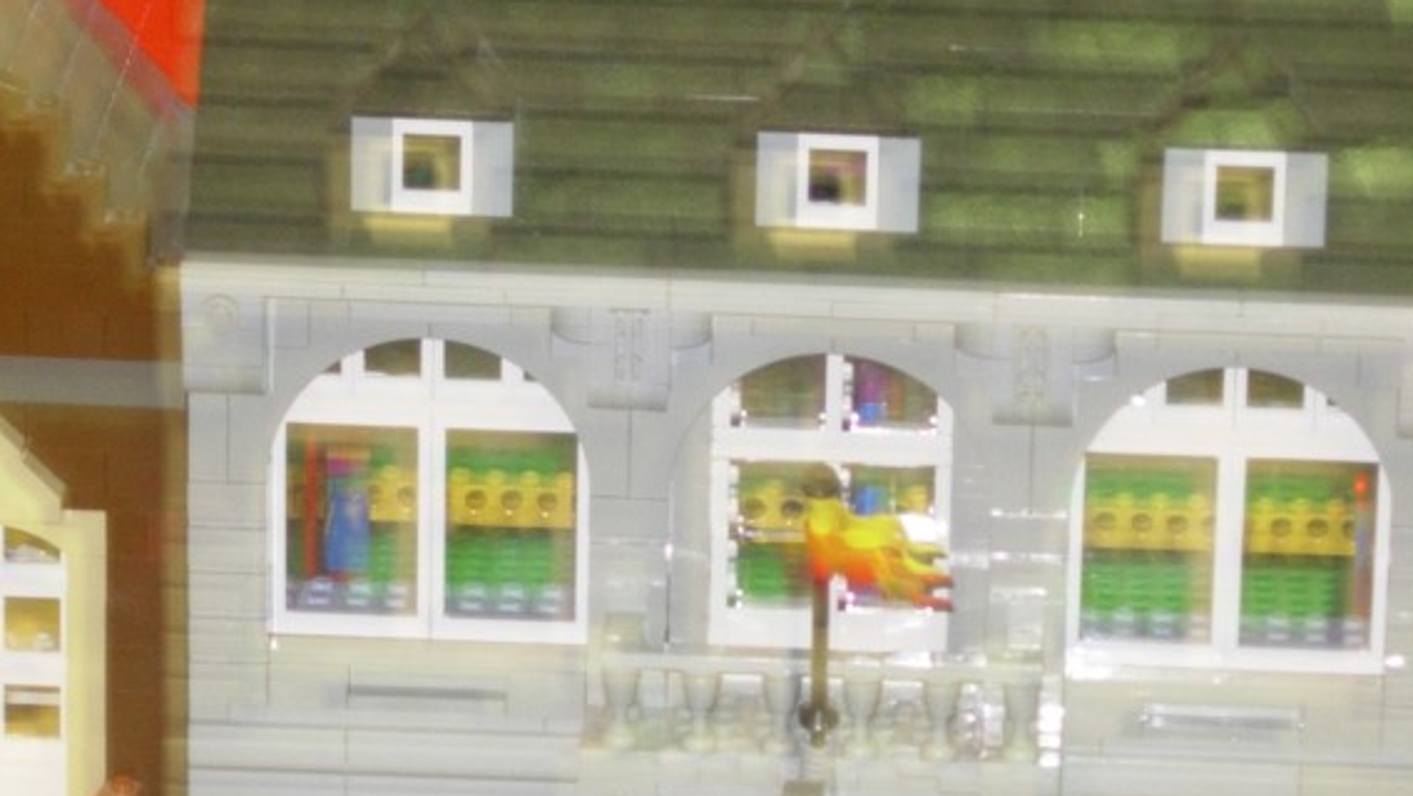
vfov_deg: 4.7
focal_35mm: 260
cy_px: 530
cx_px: 893
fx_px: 9745
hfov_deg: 8.3
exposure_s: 1/2.5
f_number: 4.9
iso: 79
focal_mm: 23.4
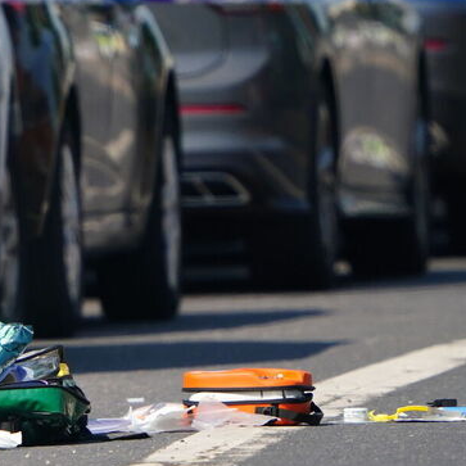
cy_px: 244
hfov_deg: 0.8
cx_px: -168
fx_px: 34208
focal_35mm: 2246
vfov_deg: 0.8
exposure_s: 1/2500
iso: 800
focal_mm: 800
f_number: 5.6
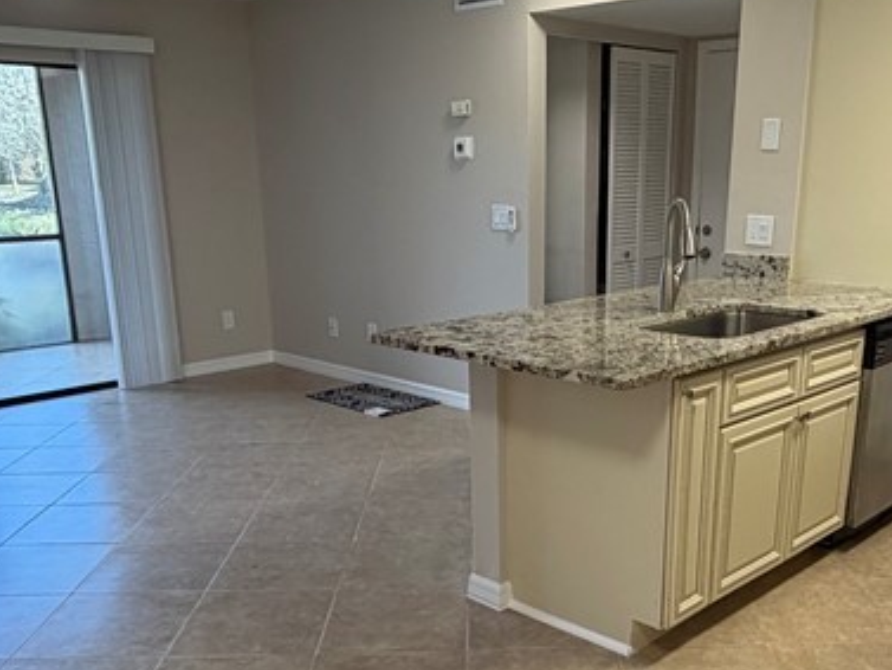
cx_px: 513
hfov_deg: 48.8
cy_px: 457
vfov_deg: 37.3
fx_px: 980
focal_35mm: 38
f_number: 2.2
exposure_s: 1/120
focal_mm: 2.22
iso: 200
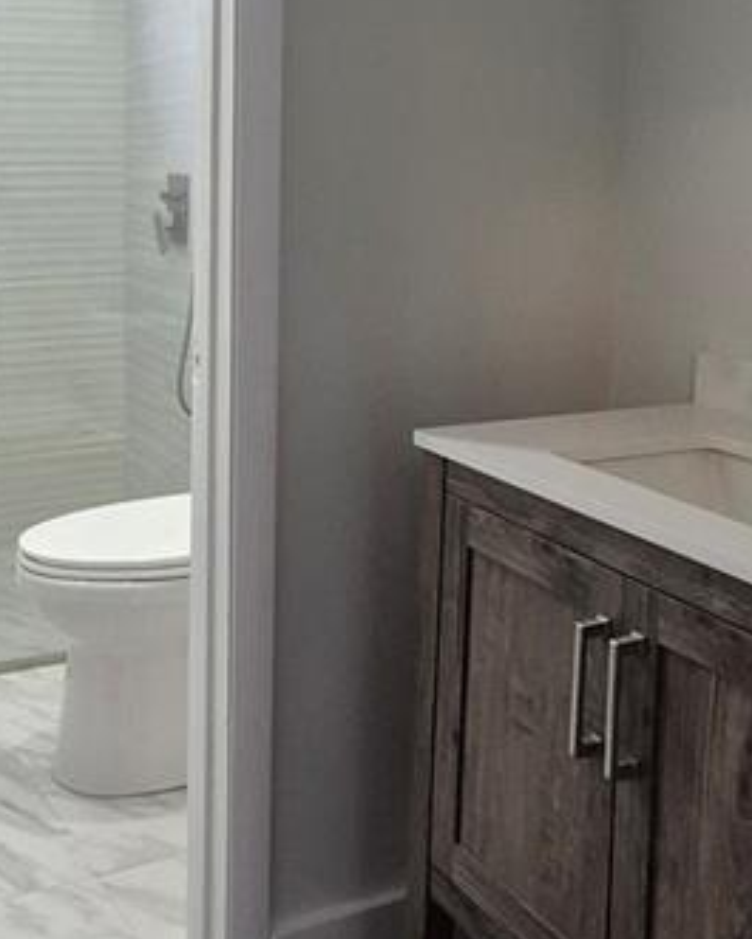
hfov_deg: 32.5
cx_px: 261
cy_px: 227
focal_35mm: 46
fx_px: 1279
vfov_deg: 39.2
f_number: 2.2
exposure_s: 1/60.2
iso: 250
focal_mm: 1.74
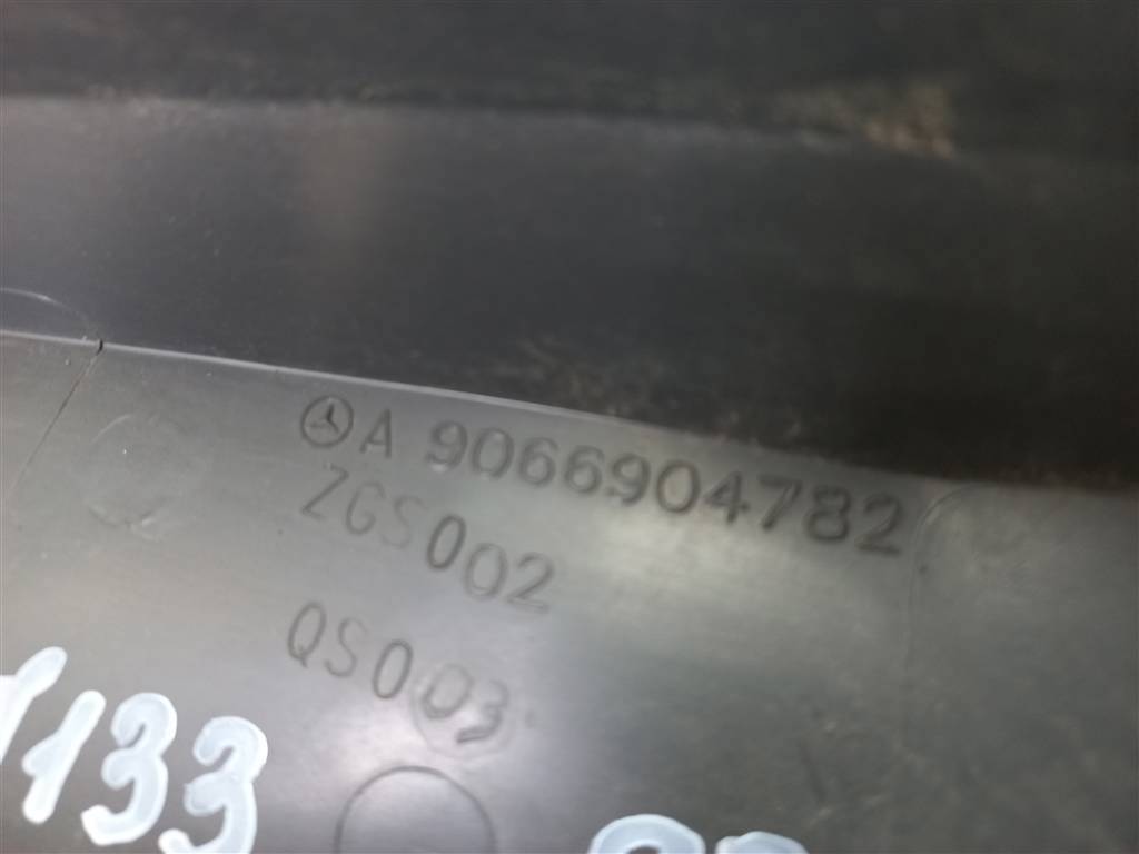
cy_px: 427
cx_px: 570
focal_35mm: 25
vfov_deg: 54.9
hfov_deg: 69.4
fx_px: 823
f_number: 1.8
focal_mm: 4.6
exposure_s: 1/33
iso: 250
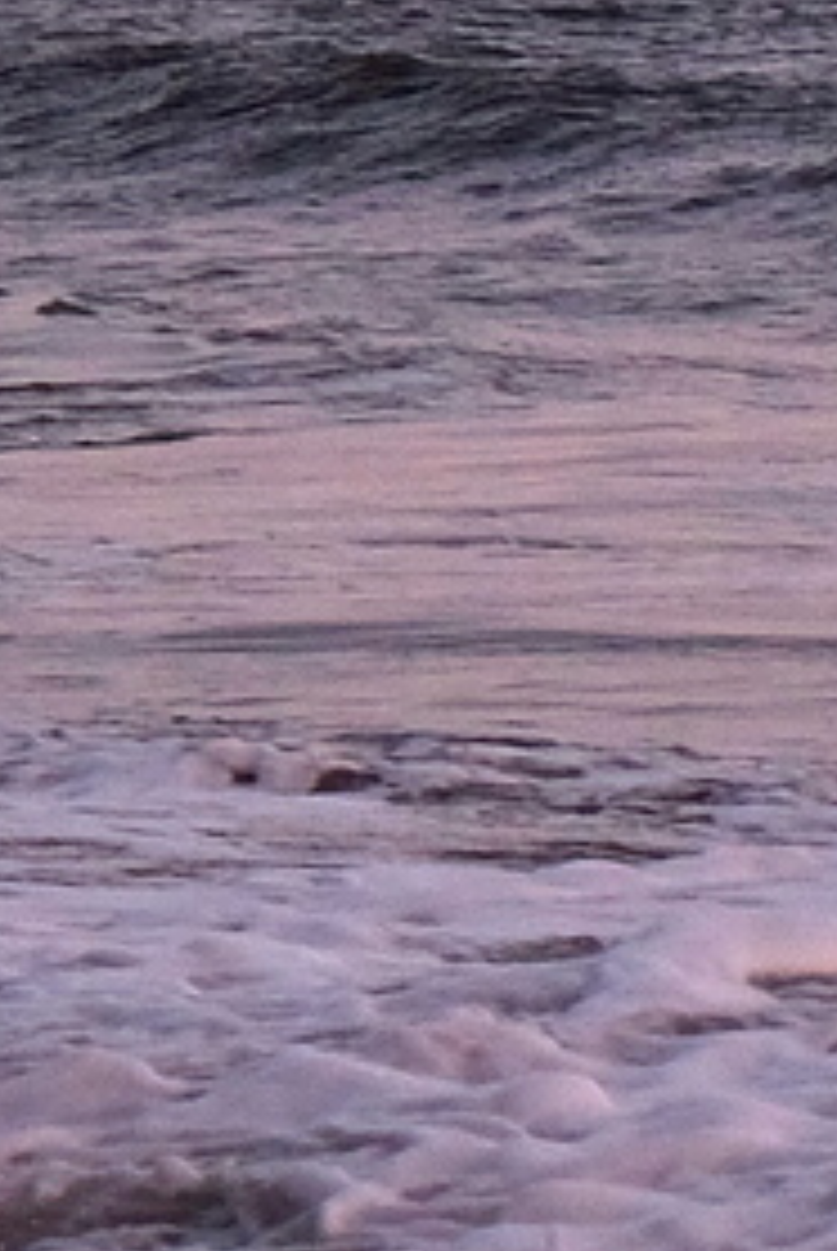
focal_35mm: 477
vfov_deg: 4.3
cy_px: 191
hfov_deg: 2.9
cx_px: 1858
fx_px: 16593
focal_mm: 55
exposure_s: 1/250
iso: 800
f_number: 4
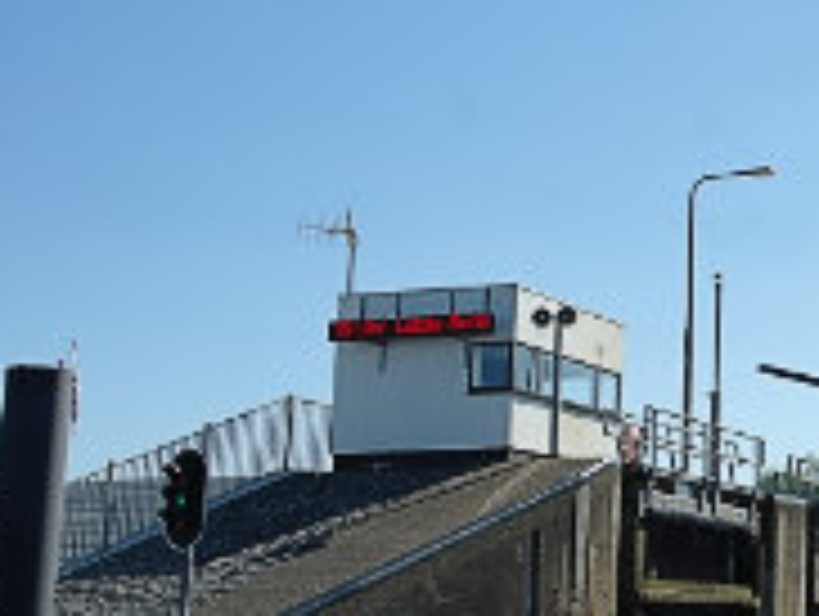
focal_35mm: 68
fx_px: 1611
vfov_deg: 21.7
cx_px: 938
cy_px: 346
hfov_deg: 26.0
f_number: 9.5
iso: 100
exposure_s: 1/160
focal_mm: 19
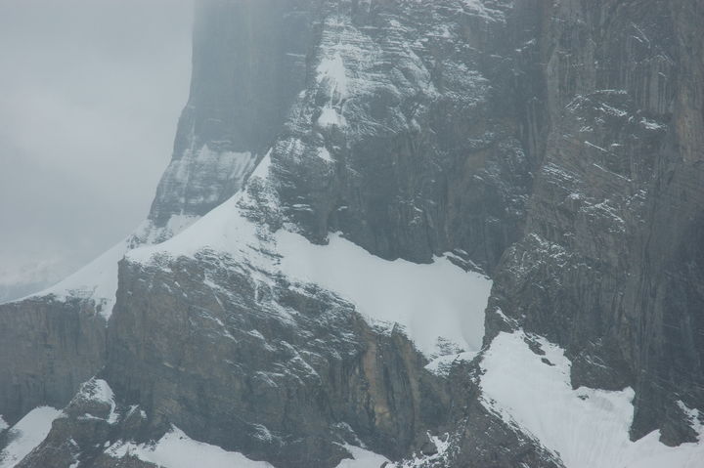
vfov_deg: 14.0
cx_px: 352
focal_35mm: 98
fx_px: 1905
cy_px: 234
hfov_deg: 20.9
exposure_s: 1/400
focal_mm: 65
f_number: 10
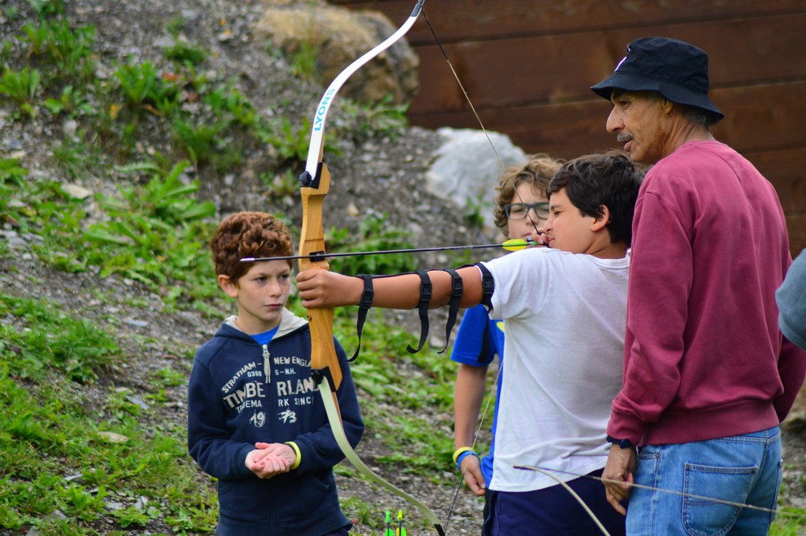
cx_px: 403
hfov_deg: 7.4
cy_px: 268
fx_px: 6208
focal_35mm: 278
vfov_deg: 4.9
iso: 560
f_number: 4.5
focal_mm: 185
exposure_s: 1/1000
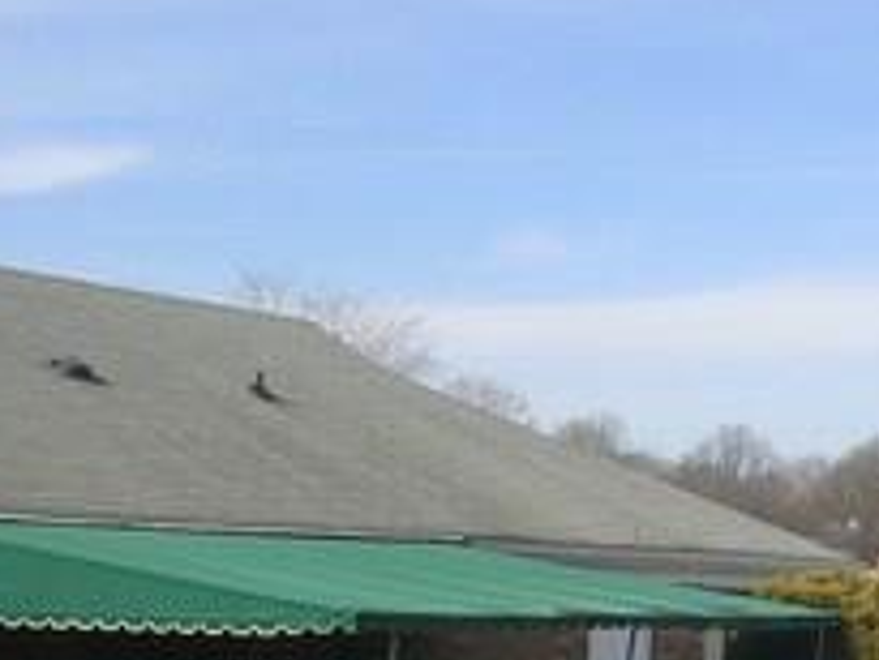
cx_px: 772
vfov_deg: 15.4
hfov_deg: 20.3
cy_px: 596
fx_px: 2414
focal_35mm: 95
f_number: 5.6
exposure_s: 1/282
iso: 50
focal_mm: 5.8
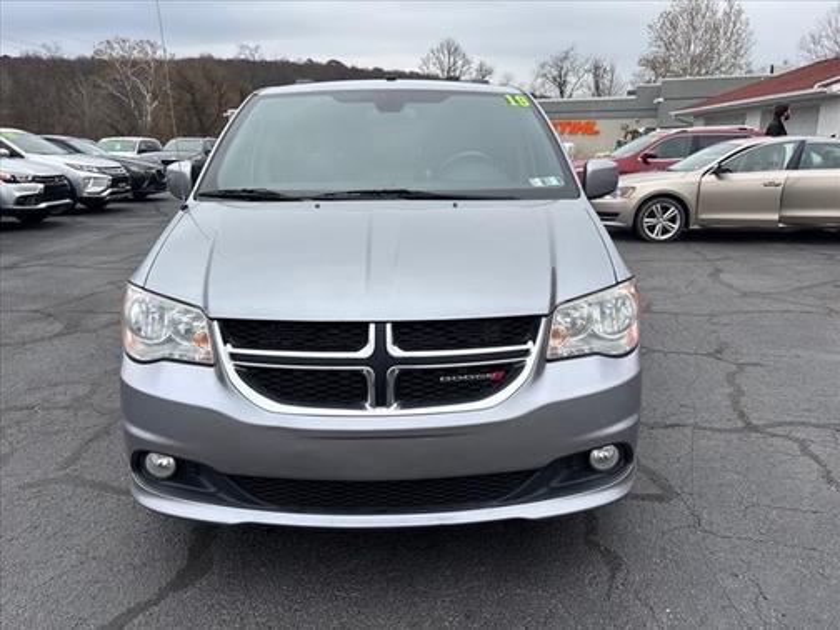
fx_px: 631
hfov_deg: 67.3
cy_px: 315
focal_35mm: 26
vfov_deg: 53.1
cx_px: 420
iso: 50
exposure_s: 1/880
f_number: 1.6
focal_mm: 5.96
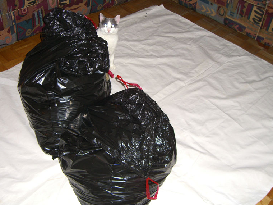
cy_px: 101
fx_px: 315
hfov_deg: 46.8
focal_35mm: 40
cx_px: 134
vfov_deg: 36.0
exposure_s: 1/60
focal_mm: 7.9
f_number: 2.8
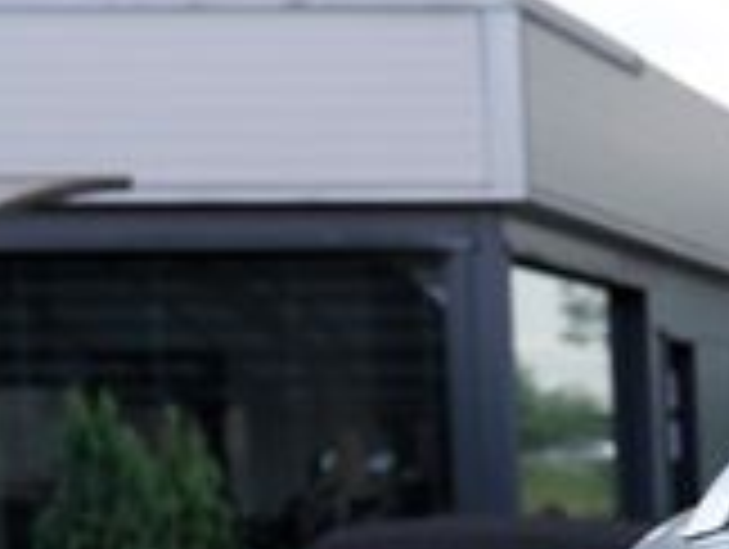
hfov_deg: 8.4
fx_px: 4724
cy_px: 1352
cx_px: 1467
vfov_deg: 6.3
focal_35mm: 224
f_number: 5.6
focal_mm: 37
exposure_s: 1/125
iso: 100
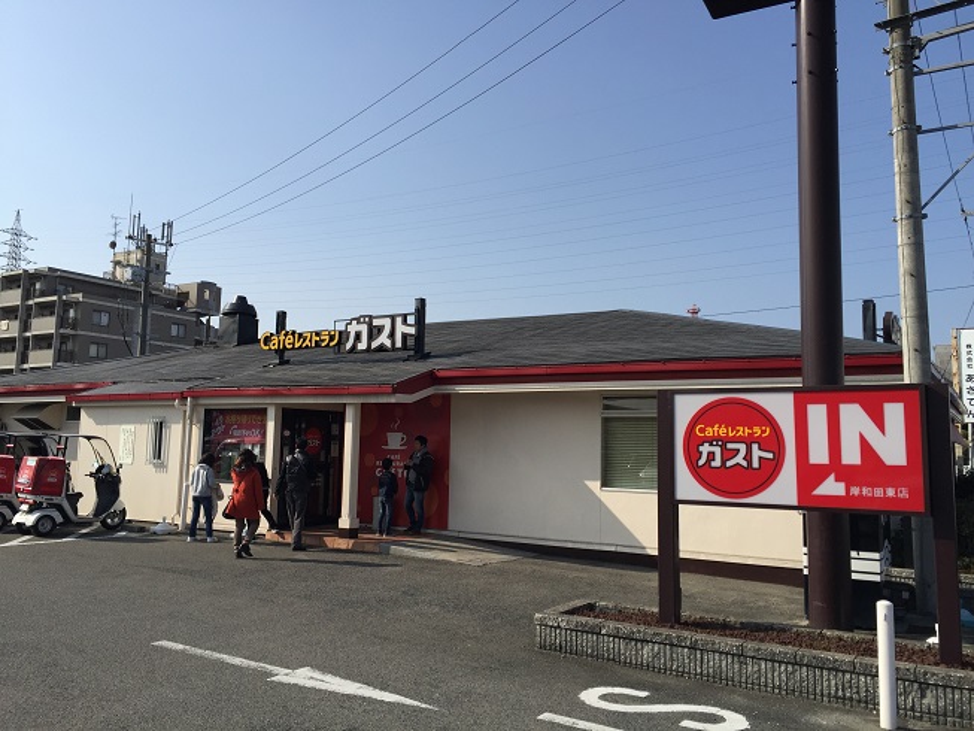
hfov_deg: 61.7
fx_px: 816
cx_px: 487
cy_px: 366
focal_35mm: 29
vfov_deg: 48.2
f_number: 2.2
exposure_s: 1/2198
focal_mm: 4.15
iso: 32
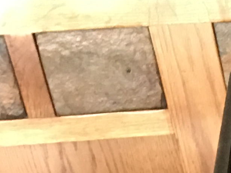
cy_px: 550
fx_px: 1275
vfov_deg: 6.9
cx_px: 730
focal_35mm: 191
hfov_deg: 8.4
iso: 80
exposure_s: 1/15
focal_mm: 4.15
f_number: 2.2
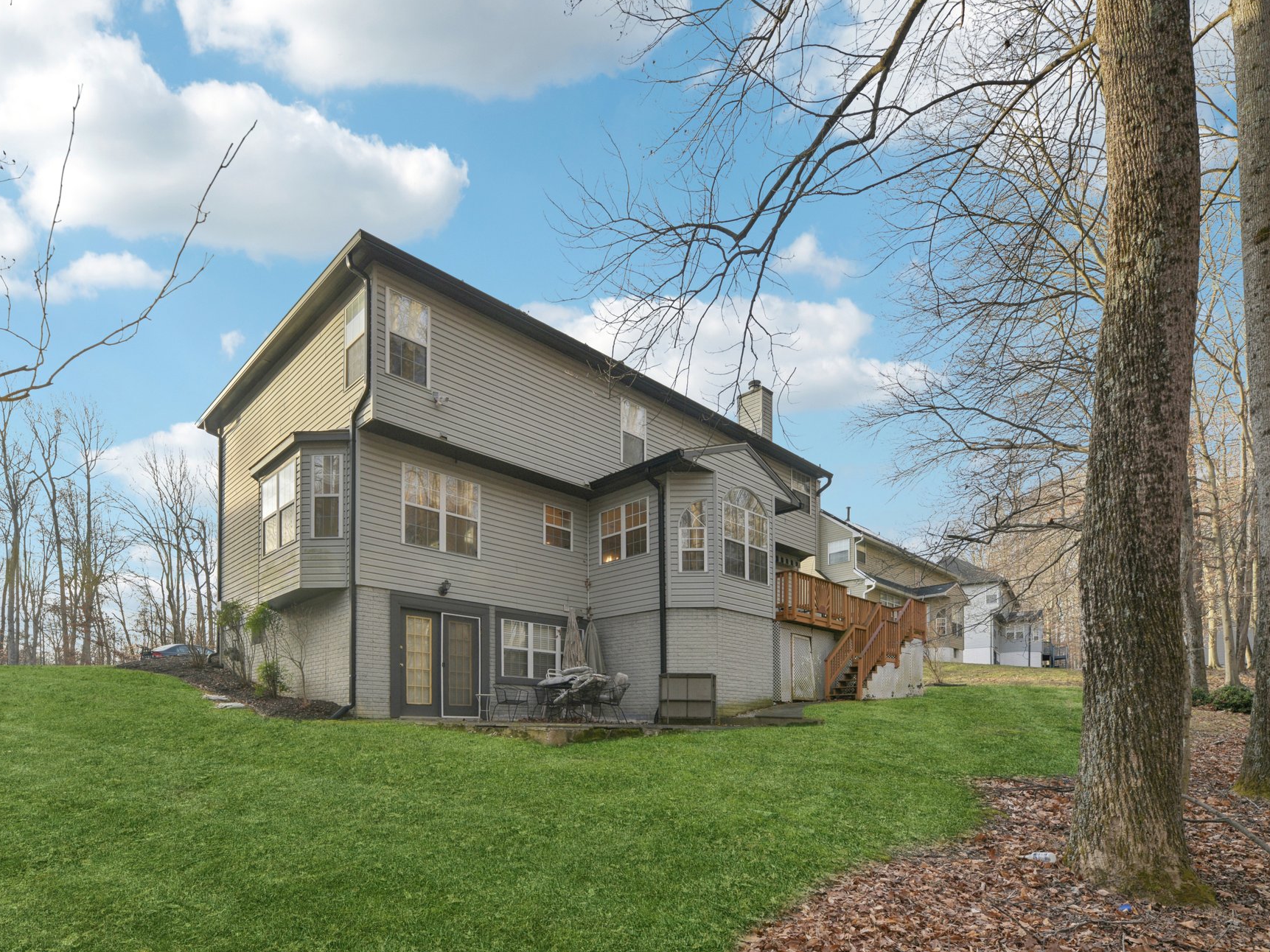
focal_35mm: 16
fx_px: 587
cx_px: 550
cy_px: 475
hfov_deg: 93.9
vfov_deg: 78.1
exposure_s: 1/80
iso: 100
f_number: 8
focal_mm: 14
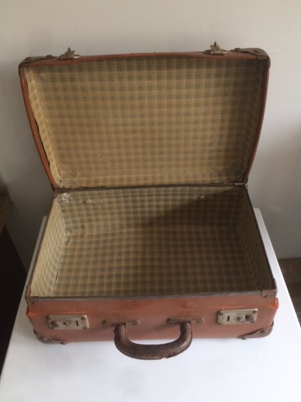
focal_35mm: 30
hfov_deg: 46.8
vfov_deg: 60.0
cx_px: 153
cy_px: 196
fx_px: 348
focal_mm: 4.15
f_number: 2.2
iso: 100
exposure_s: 1/33
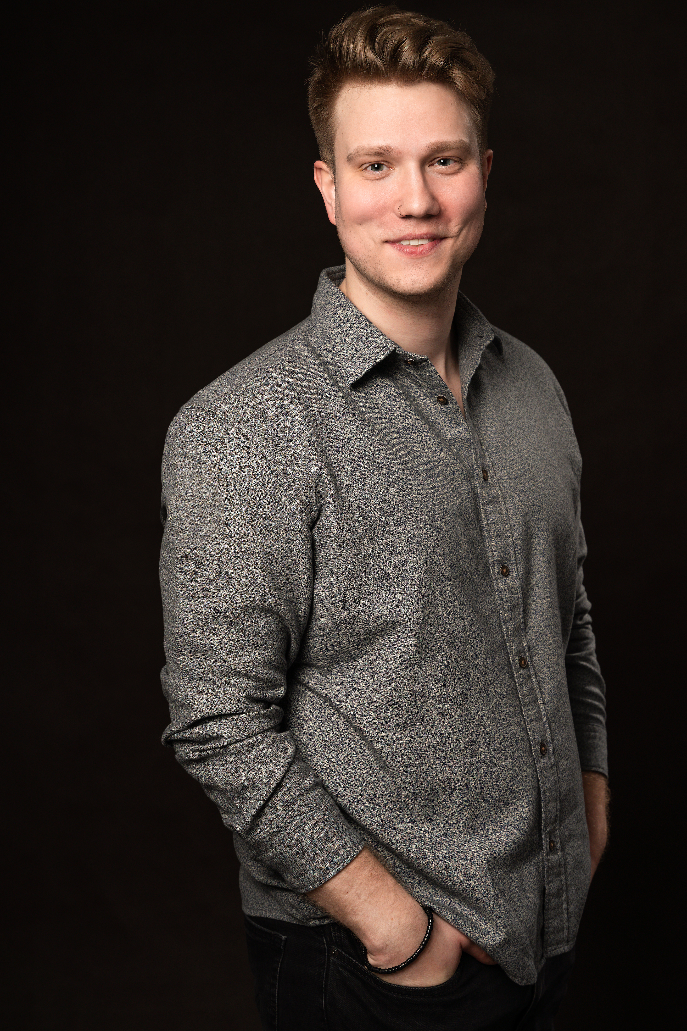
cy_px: 521
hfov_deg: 21.1
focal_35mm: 64
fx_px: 1842
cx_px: 382
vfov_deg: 31.3
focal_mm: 56.3
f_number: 5
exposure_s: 1/125
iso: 100
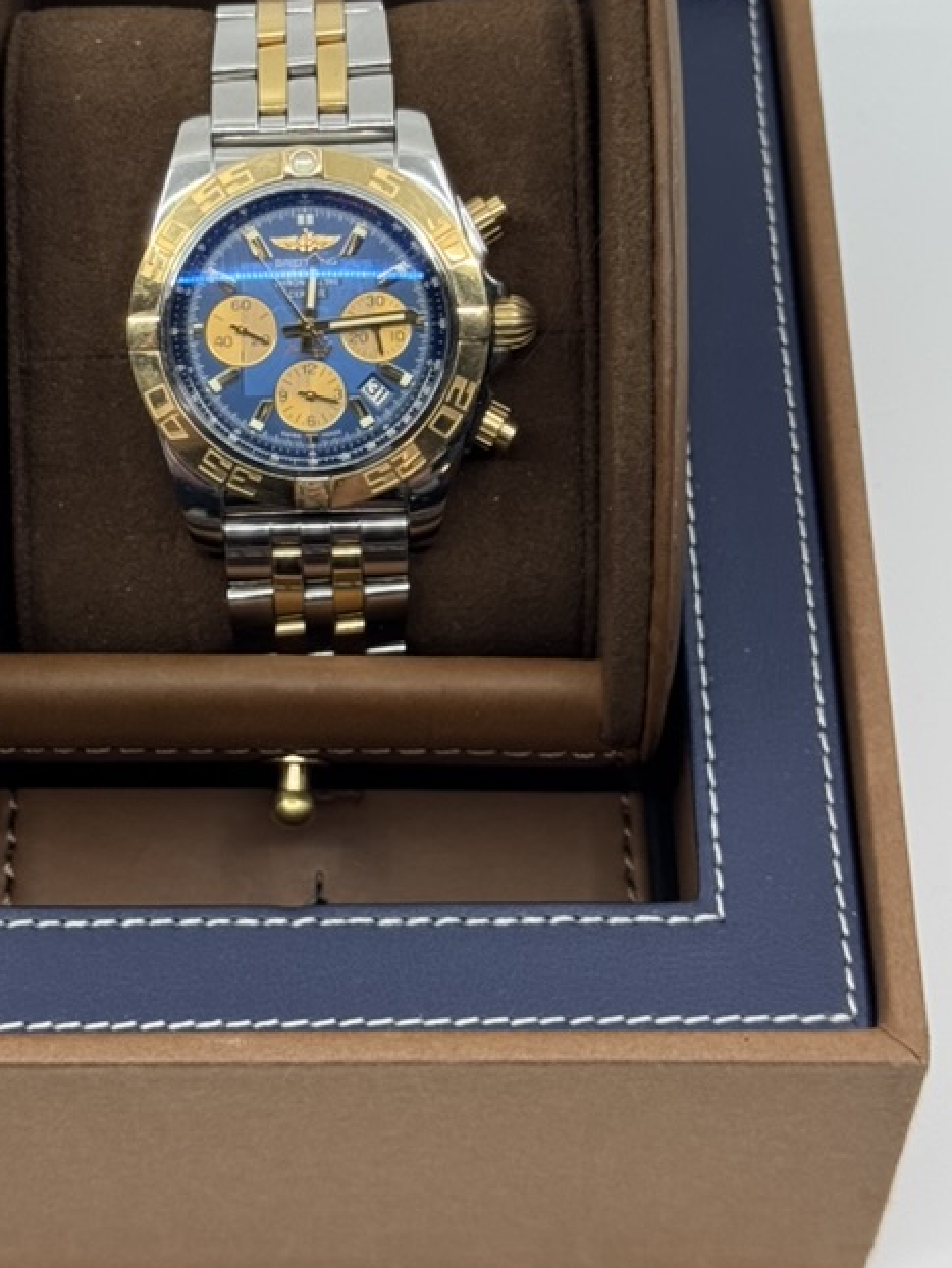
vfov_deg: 24.3
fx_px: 2895
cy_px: 265
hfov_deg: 18.6
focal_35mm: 79
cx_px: 302
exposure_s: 1/464
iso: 64
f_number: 1.78
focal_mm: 6.76
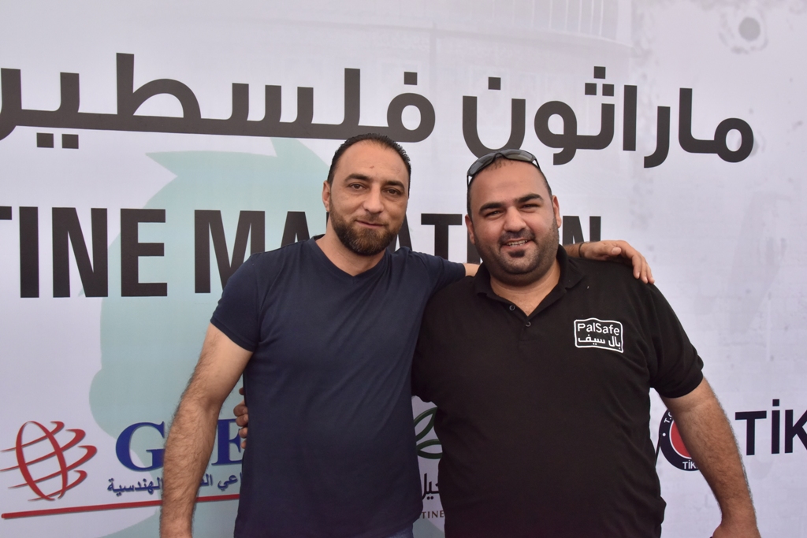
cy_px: 269
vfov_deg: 38.9
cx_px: 404
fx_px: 762
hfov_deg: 55.8
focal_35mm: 34
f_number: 13
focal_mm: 34
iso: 2500
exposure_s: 1/640
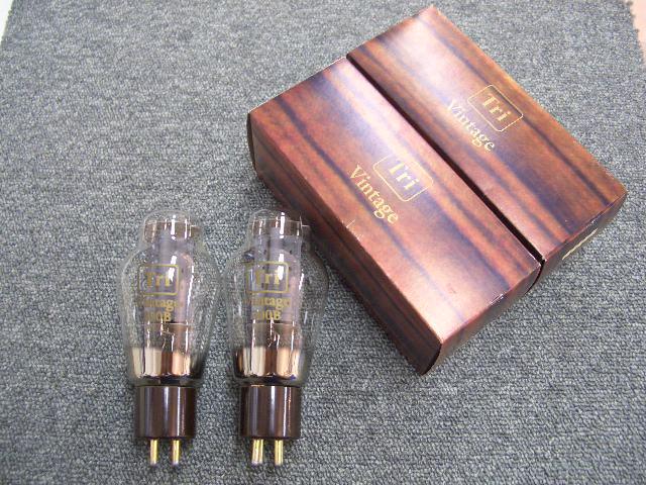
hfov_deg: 52.6
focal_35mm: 35
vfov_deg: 40.7
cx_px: 323
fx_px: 653
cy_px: 242
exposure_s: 1/13
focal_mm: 5.8
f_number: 2.6
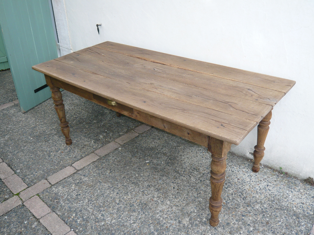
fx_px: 290
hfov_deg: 56.8
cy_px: 118
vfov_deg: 44.2
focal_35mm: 32
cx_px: 157
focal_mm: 5.2
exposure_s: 1/160
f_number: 3
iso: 100
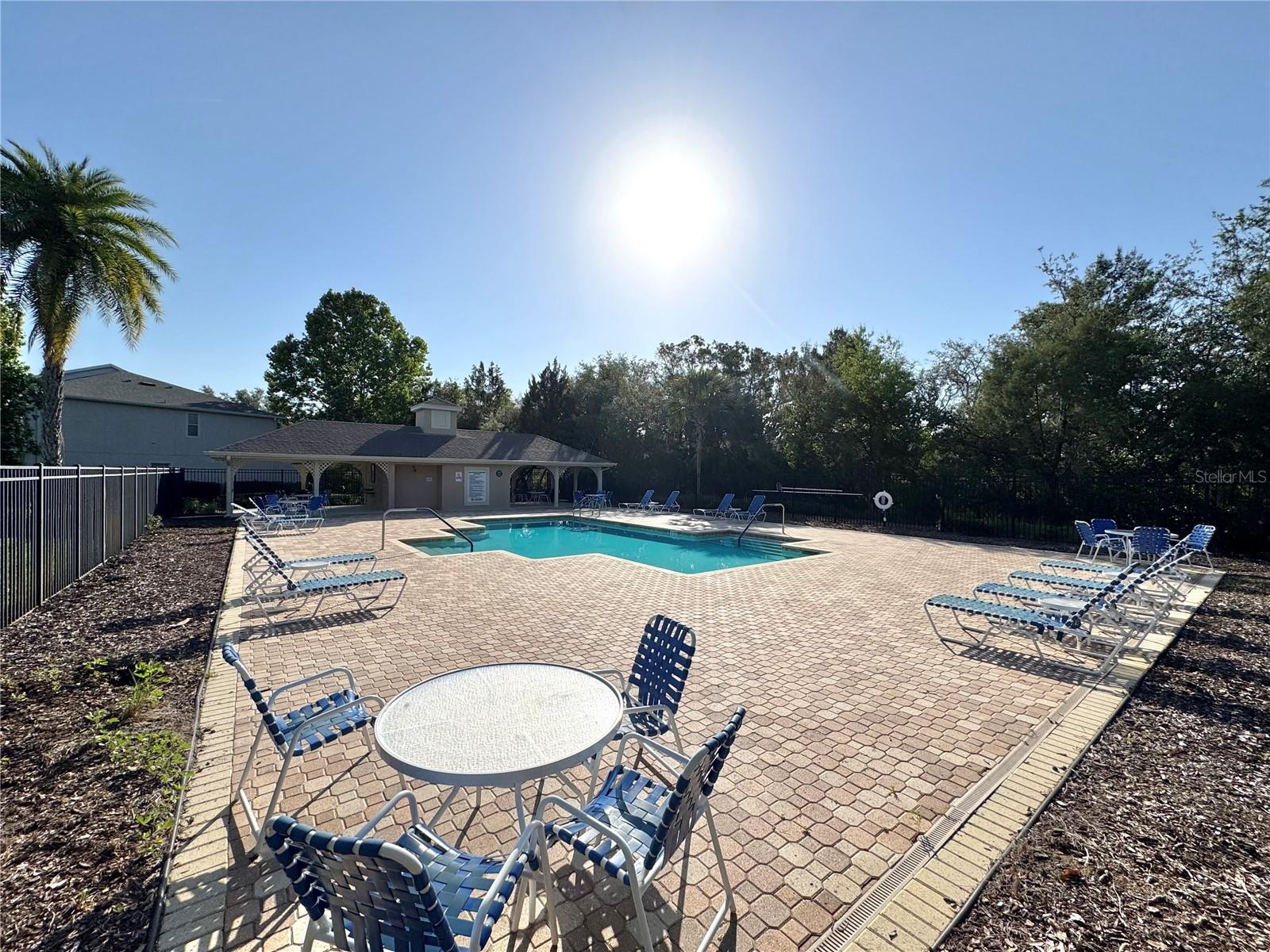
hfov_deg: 102.1
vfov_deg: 85.7
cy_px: 476
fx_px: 514
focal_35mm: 14
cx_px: 635
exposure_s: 1/4132
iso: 40
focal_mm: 2.22
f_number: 2.2
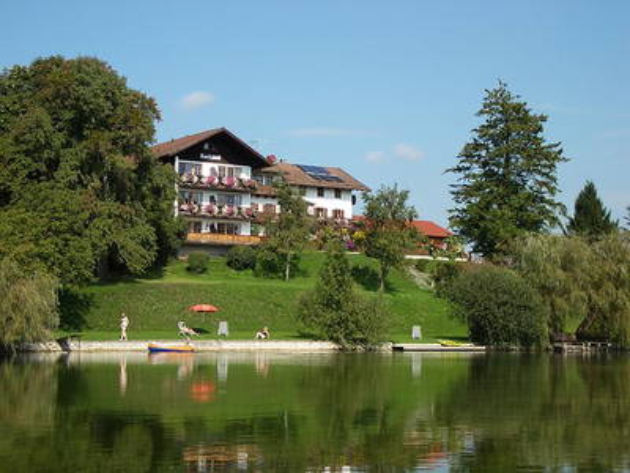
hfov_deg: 31.2
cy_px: 236
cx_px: 315
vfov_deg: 23.7
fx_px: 1128
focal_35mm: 62
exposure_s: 1/250
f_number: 5.6
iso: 80
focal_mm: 10.2
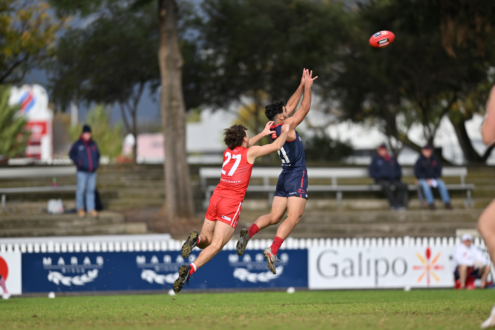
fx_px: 5500
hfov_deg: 5.2
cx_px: 248
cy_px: 165
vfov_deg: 3.4
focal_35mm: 400
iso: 64
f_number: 2.8
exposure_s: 1/1000
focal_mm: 400
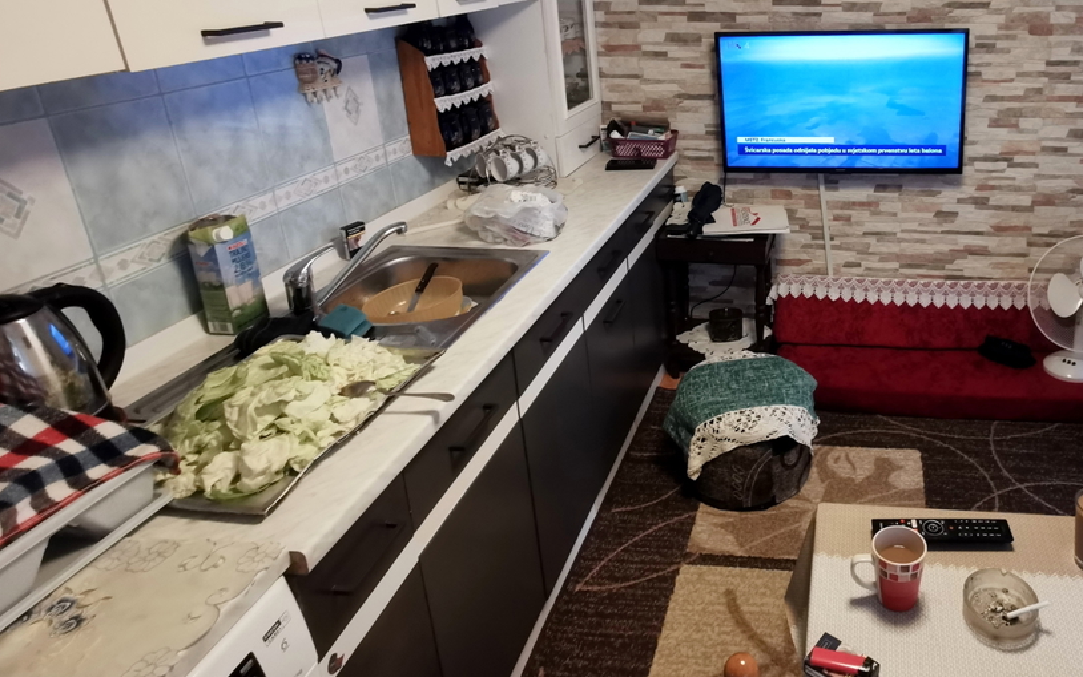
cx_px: 794
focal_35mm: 25
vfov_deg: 48.0
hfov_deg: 68.5
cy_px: 197
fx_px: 738
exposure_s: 1/30
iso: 250
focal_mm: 2.35
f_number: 2.2
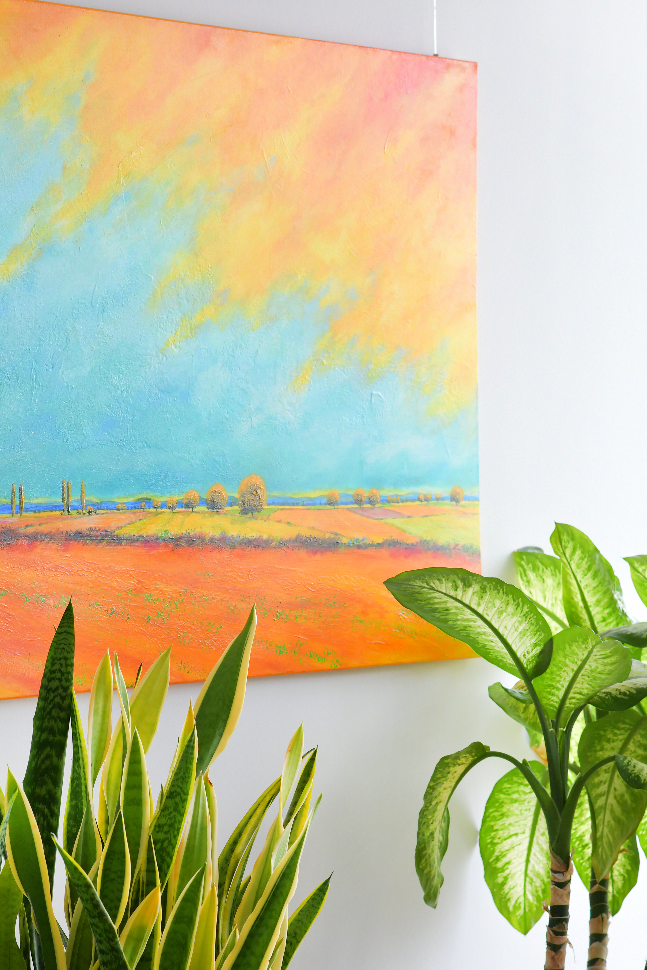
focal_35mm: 128
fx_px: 3437
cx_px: 324
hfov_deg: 10.8
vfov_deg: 16.1
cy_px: 485
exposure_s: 1/125
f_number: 5.6
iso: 500
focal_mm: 85
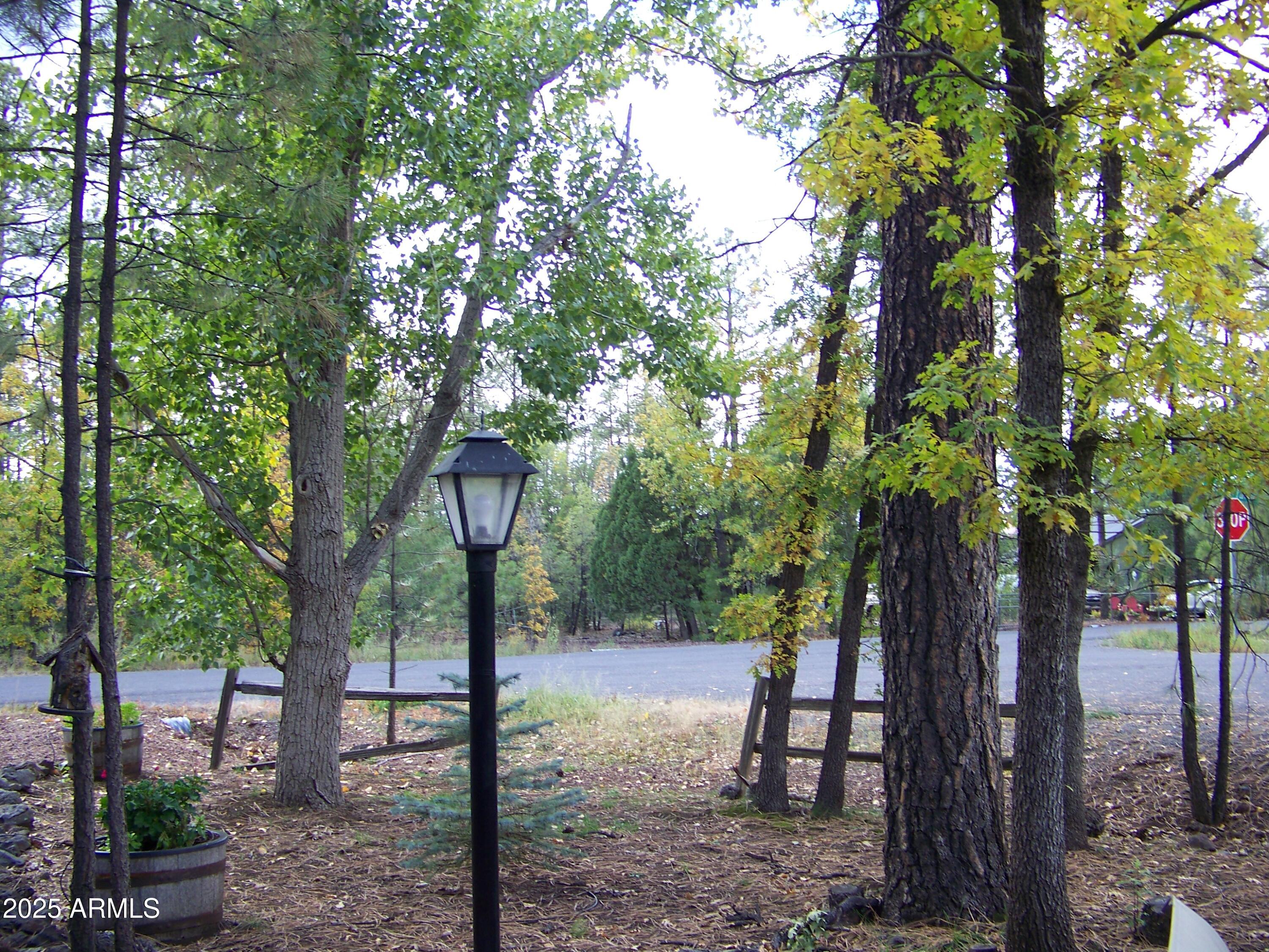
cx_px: 634
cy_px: 476
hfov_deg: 51.4
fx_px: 1320
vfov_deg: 39.7
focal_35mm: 36
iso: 64
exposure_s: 1/30
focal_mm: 5.85
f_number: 2.8
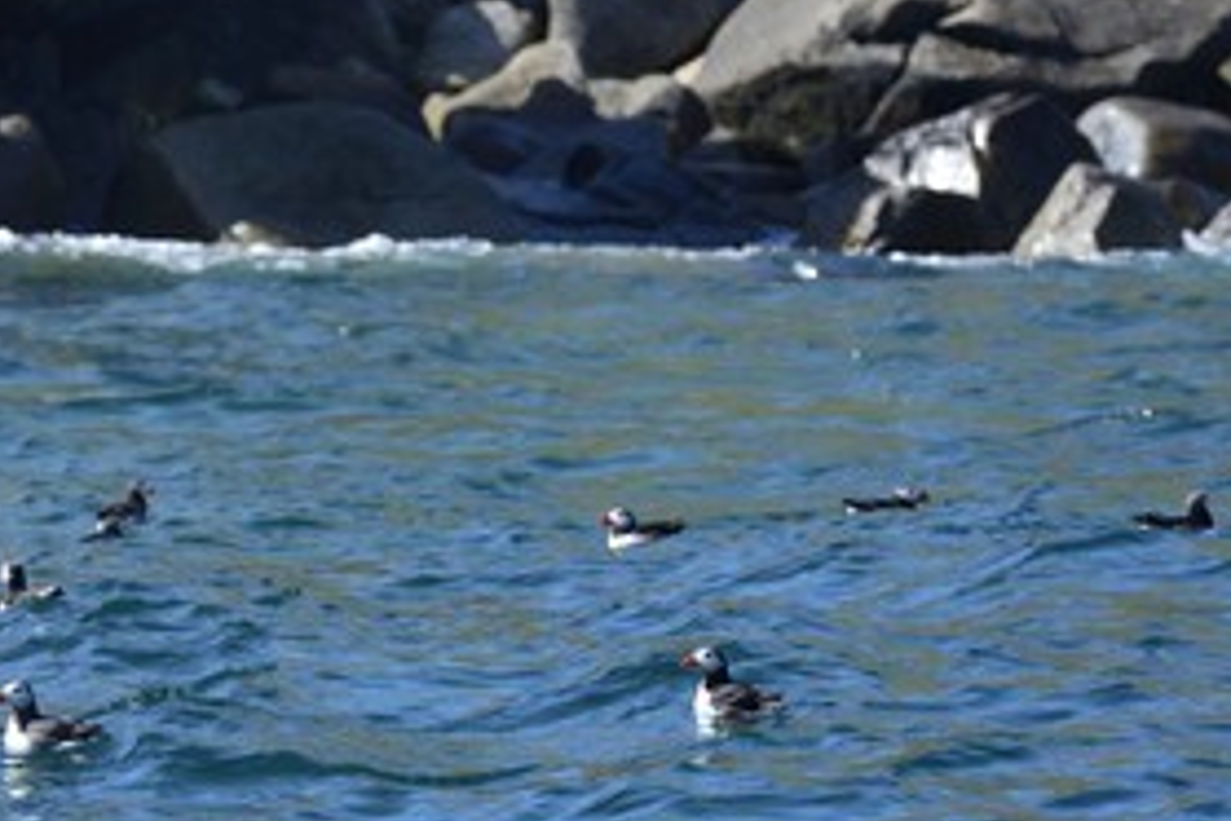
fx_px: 10292
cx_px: 393
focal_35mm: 301
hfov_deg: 6.8
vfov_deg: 4.6
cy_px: 415
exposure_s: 1/1600
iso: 800
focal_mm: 200
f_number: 7.1
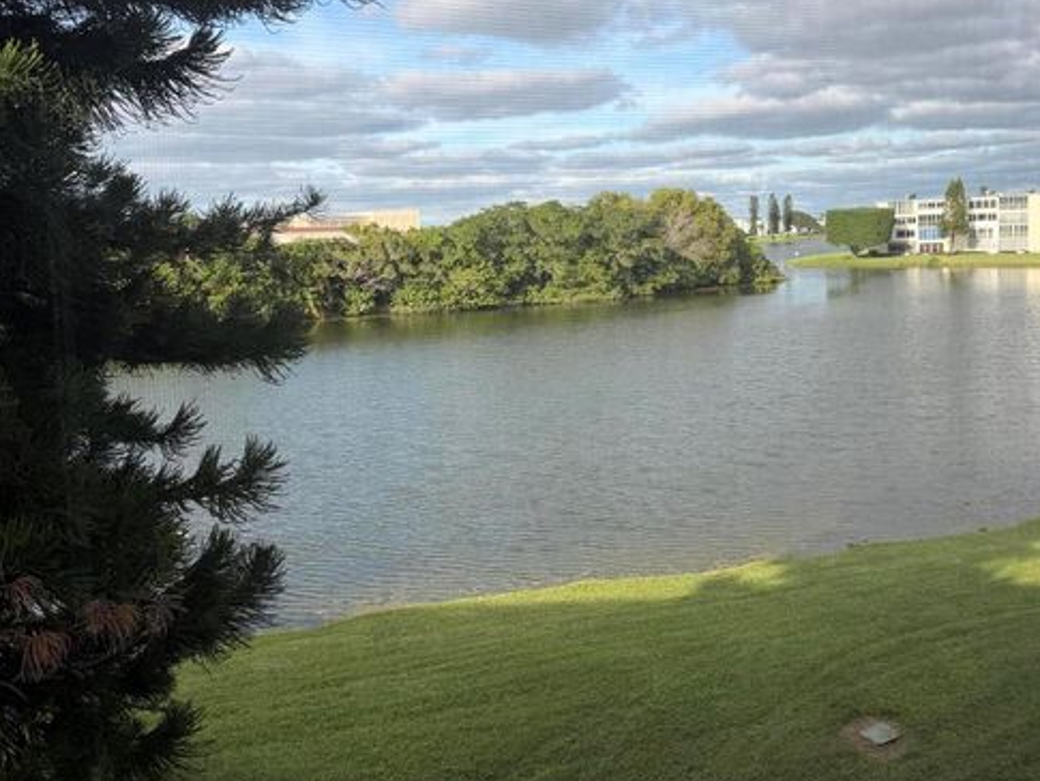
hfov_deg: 55.3
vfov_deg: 42.8
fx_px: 992
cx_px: 532
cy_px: 323
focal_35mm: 33
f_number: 1.78
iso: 80
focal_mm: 6.76
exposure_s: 1/1618
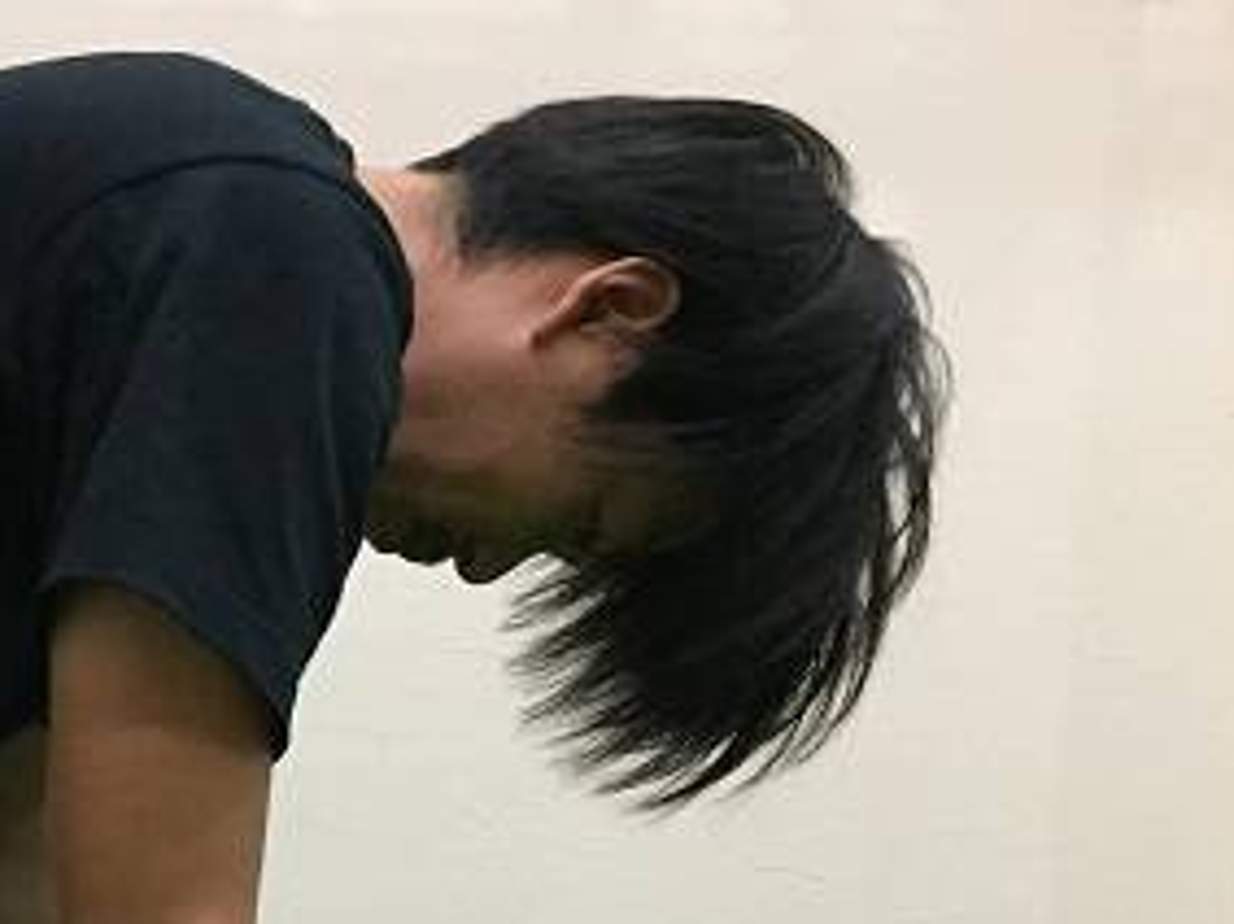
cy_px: 1029
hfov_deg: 21.1
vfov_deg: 17.4
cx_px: -467
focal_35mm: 82
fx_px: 2922
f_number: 2.2
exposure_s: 1/33
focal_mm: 4.15
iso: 250
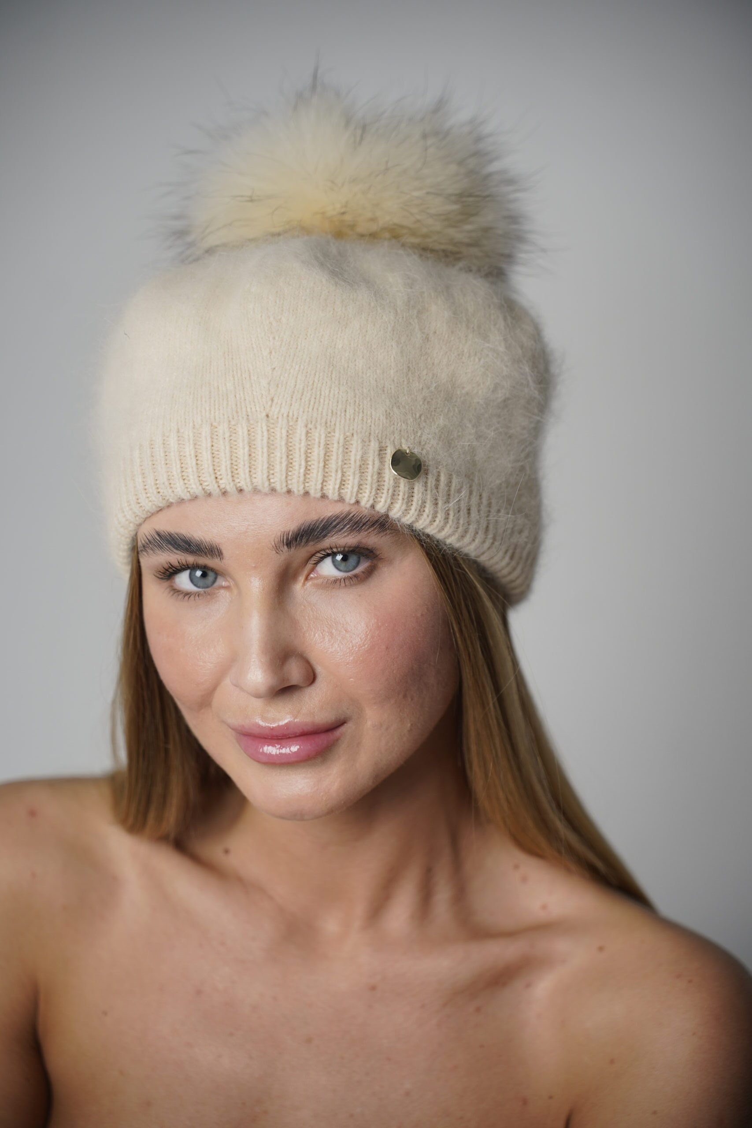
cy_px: 564
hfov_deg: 18.7
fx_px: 2287
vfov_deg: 27.7
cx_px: 376
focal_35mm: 73
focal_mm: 73
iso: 160
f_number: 2.8
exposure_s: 1/200
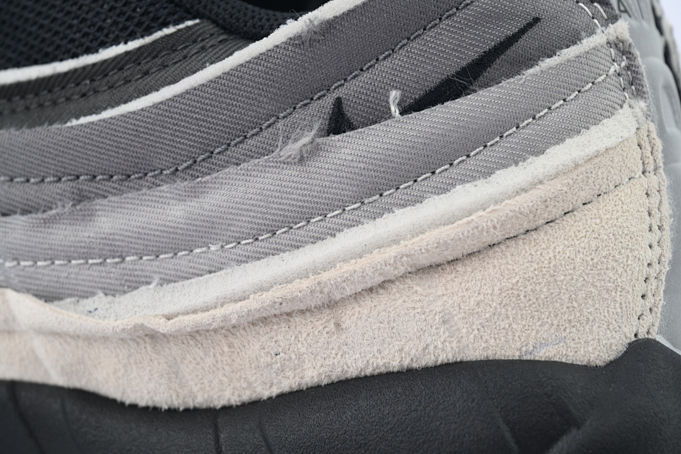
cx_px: 340
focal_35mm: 105
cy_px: 227
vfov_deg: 13.0
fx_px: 1986
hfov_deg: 19.5
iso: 400
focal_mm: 105
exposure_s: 1/100
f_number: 10
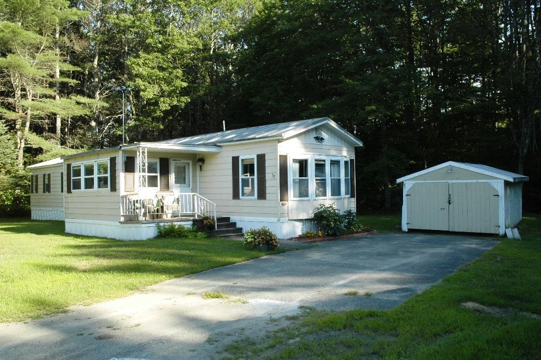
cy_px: 180
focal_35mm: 33
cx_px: 270
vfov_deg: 39.9
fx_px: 496
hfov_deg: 57.3
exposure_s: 1/160
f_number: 9
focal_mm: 22
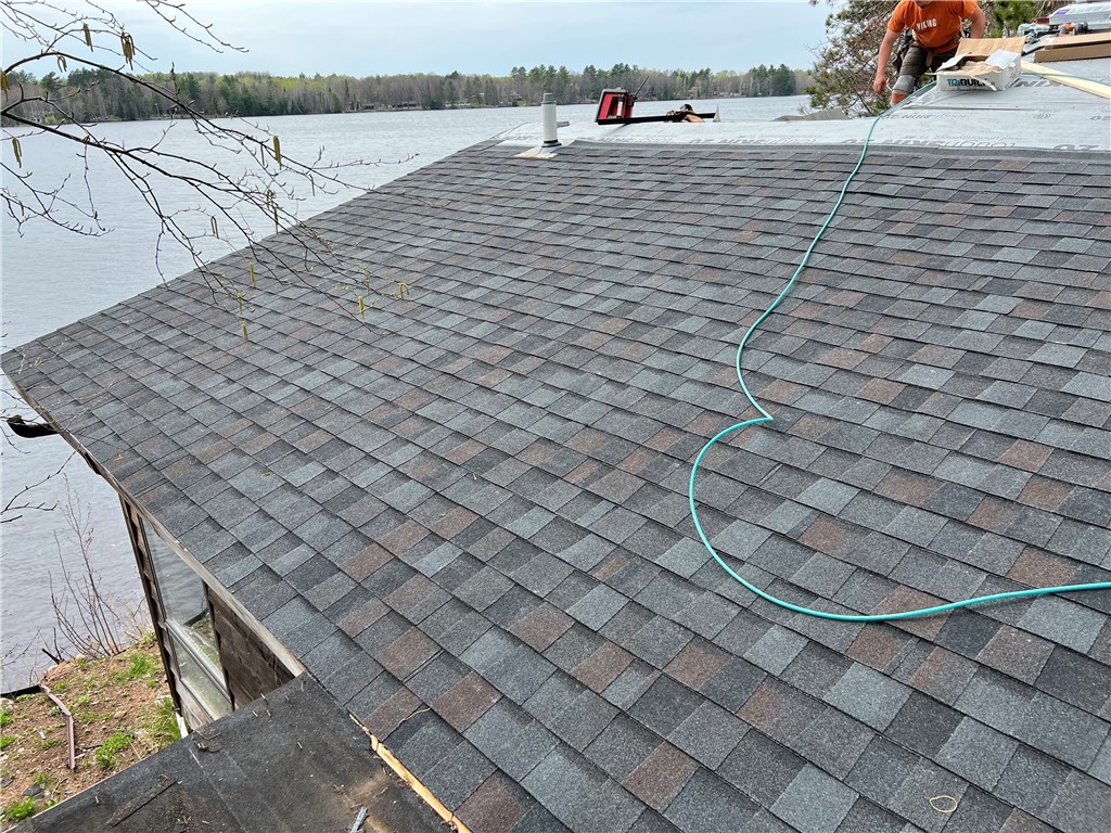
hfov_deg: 67.3
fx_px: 834
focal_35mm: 26
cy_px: 416
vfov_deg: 53.1
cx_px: 556
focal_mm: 5.7
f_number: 1.5
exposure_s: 1/1311
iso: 50
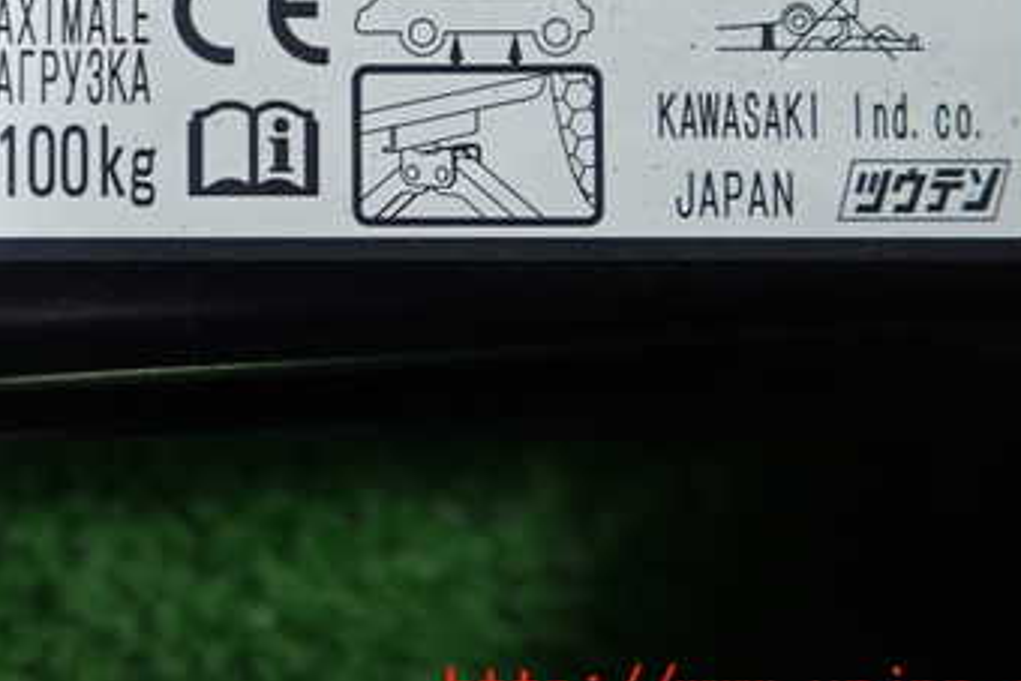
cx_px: 222
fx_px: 1560
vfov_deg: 23.9
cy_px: 60
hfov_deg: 35.2
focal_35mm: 55
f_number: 2.3
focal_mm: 5.5
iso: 320
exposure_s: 1/125
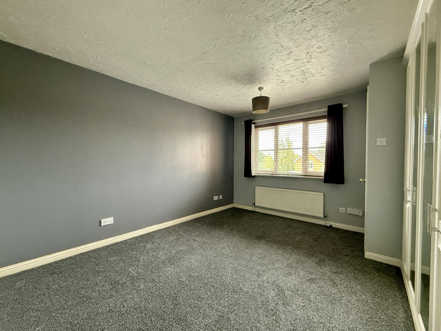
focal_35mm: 14
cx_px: 220
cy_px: 166
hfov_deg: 102.1
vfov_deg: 85.7
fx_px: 178
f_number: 2.2
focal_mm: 2.22
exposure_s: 1/60
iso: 640
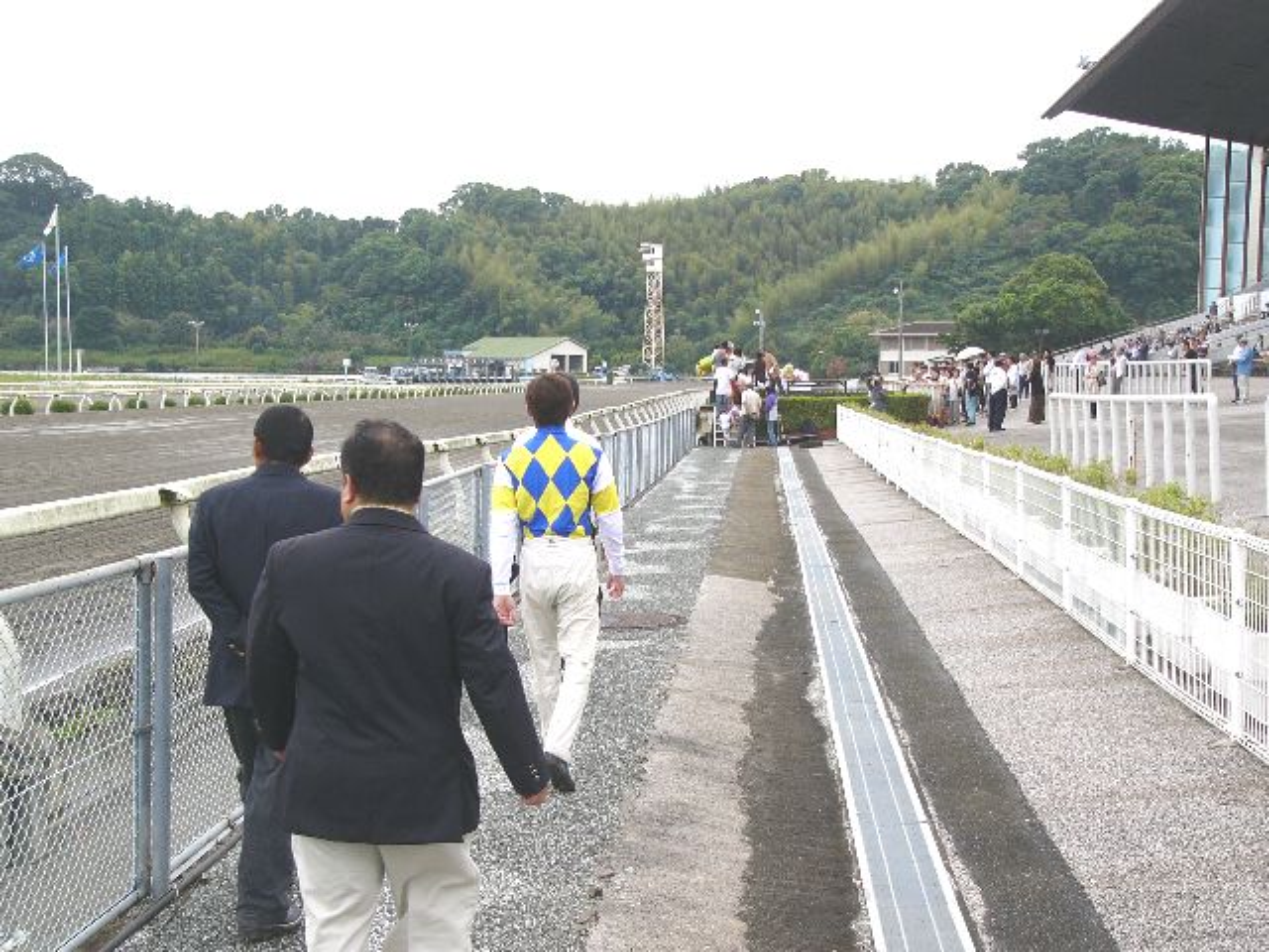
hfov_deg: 40.4
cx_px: 634
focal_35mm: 47
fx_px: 1723
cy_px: 476
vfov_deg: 30.9
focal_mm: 7.8
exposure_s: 1/100
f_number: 2.8
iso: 50
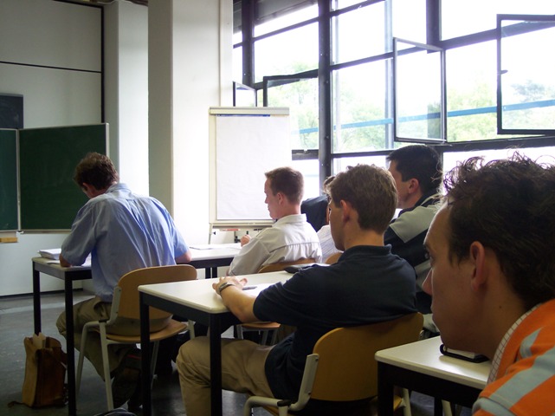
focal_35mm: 38
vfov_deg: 37.7
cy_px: 208
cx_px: 278
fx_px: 609
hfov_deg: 49.0
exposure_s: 1/60
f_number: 2.8
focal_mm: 8
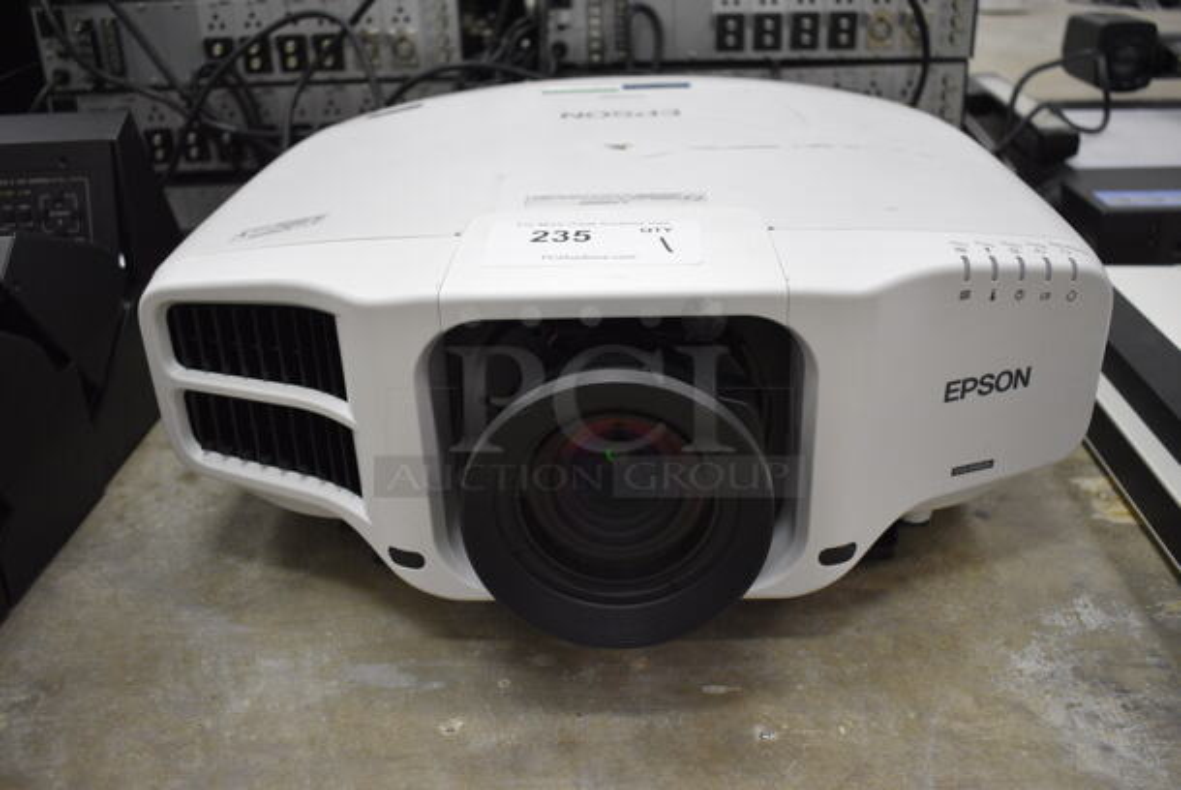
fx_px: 1133
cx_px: 590
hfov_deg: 55.1
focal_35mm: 34
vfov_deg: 38.4
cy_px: 395
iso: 1800
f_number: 3.8
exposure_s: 1/125
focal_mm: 23
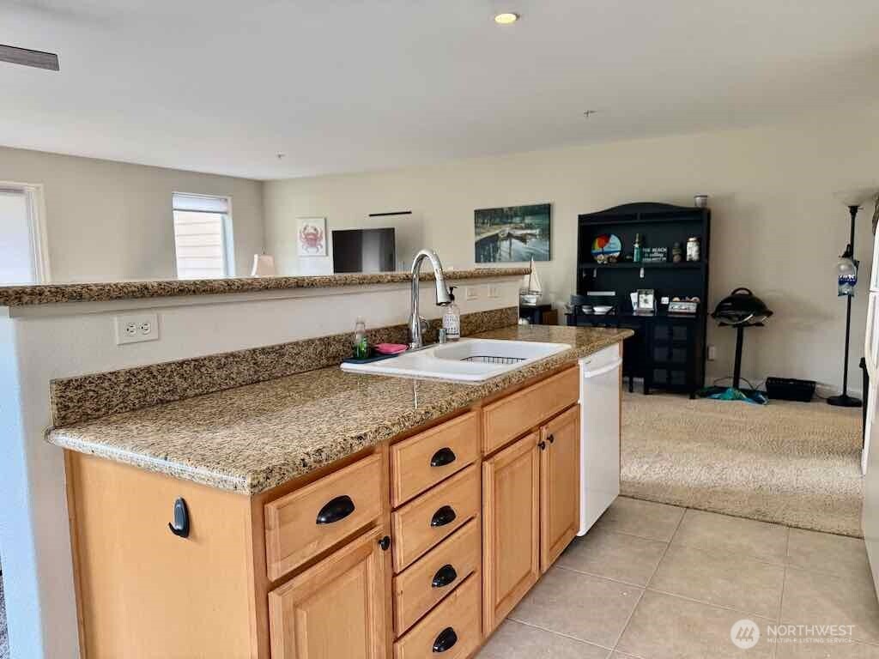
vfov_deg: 56.8
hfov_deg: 71.6
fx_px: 609
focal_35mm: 24
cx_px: 440
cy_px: 330
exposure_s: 1/165
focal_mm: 6.76
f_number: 1.78
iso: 200
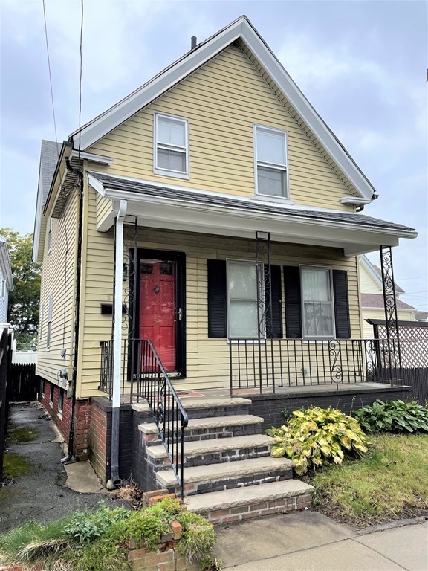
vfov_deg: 67.3
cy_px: 286
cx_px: 214
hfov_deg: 53.1
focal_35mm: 26
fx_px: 429
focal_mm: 4.2
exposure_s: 1/979
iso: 32
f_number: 1.6
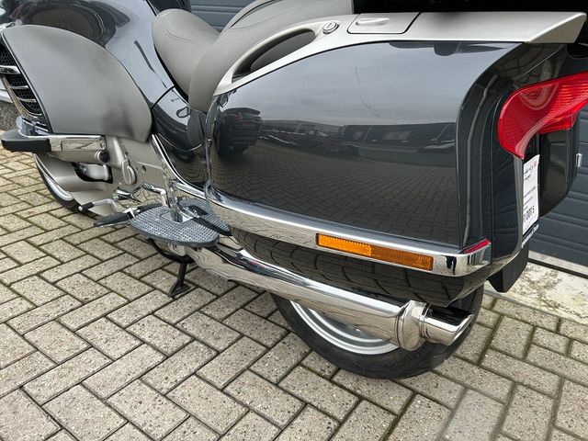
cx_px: 294
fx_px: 442
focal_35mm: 26
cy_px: 220
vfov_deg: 53.1
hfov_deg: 67.3
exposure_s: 1/121
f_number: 1.5
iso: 40
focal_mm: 5.7
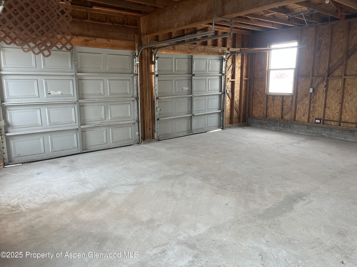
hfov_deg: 67.3
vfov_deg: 53.1
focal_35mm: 26
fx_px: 268
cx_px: 178
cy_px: 134
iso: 125
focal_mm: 5.1
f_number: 1.6
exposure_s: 1/120
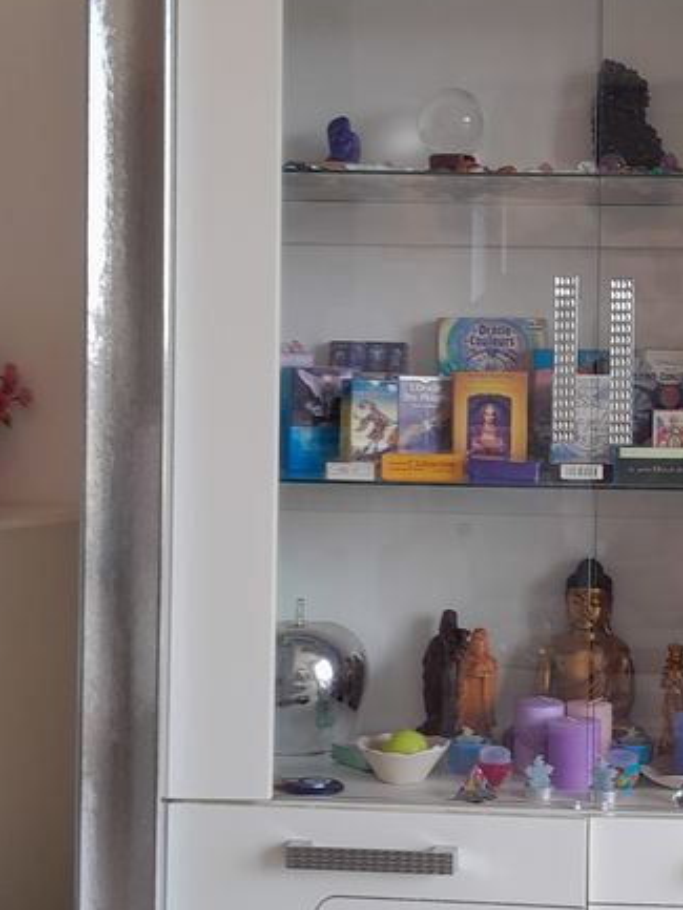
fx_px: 1578
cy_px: 418
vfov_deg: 32.2
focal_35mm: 60
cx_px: 599
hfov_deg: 23.8
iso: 40
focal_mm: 3.98
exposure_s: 1/50
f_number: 1.8
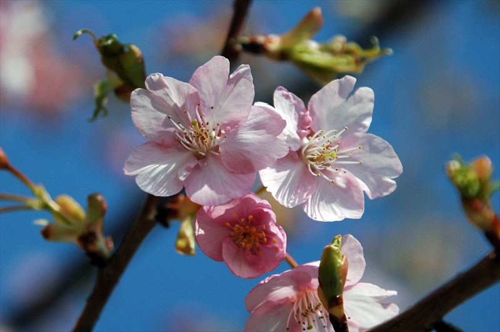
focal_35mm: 180
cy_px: 166
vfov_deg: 7.6
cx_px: 250
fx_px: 2498
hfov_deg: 11.4
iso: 400
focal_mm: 120
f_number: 6
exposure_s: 1/2000
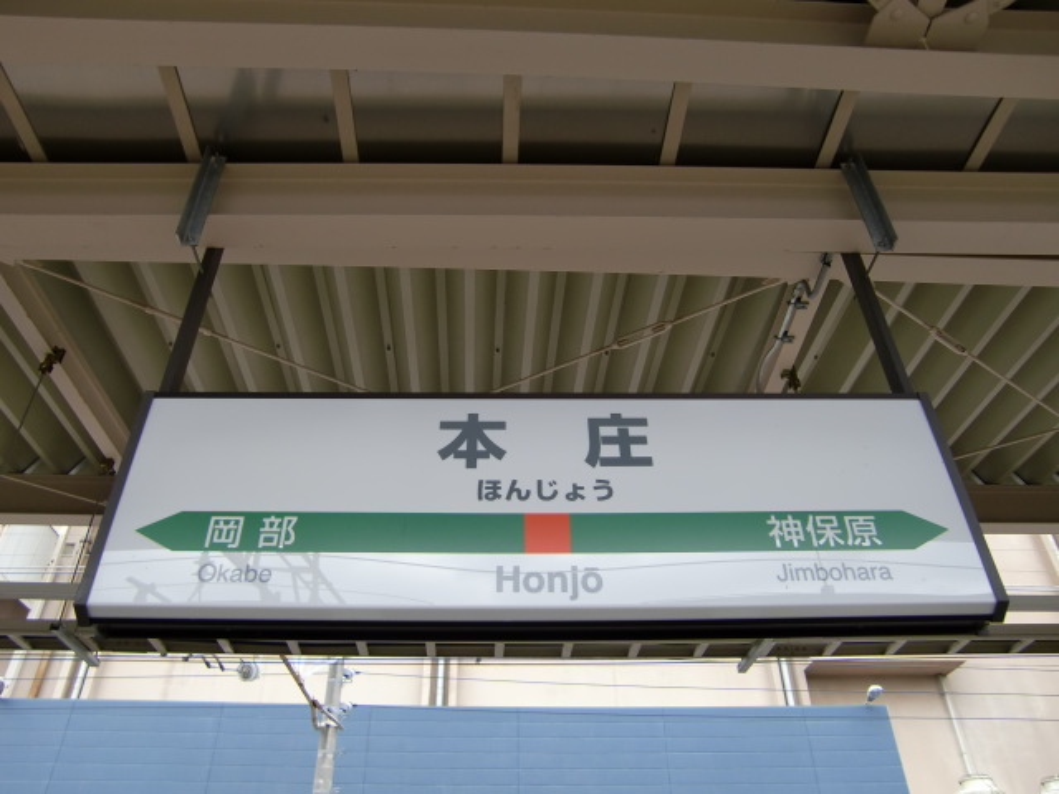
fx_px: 857
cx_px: 530
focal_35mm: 28
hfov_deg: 63.4
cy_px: 397
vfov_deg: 49.7
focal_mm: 4.9
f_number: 2.6
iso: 64
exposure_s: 1/60
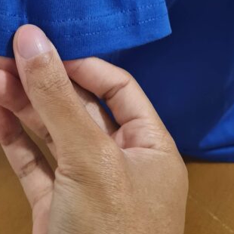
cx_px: 75
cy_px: -113
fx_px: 581
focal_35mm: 76
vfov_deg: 19.8
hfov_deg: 22.7
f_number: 1.8
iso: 200
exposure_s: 1/40
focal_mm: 5.4
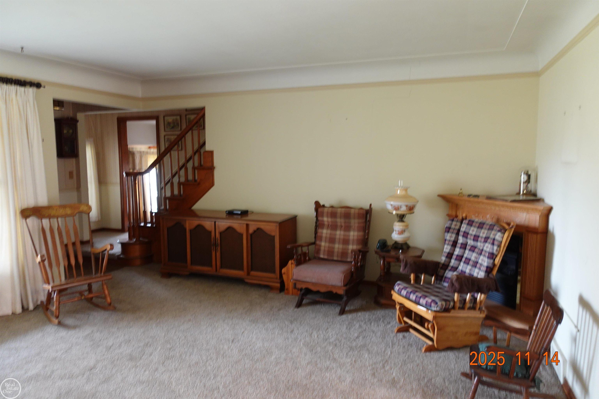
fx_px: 399
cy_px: 200
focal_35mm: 24
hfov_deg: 73.7
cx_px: 300
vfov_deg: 53.1
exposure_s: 1/30
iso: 500
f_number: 1.8
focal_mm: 9.4
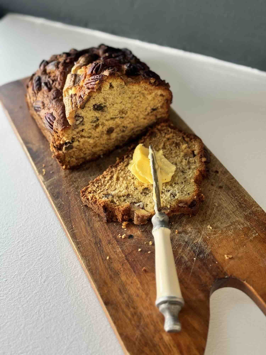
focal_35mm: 48
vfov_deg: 39.7
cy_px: 178
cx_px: 133
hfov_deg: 30.3
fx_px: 492
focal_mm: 6.76
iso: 100
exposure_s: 1/60
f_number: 1.78
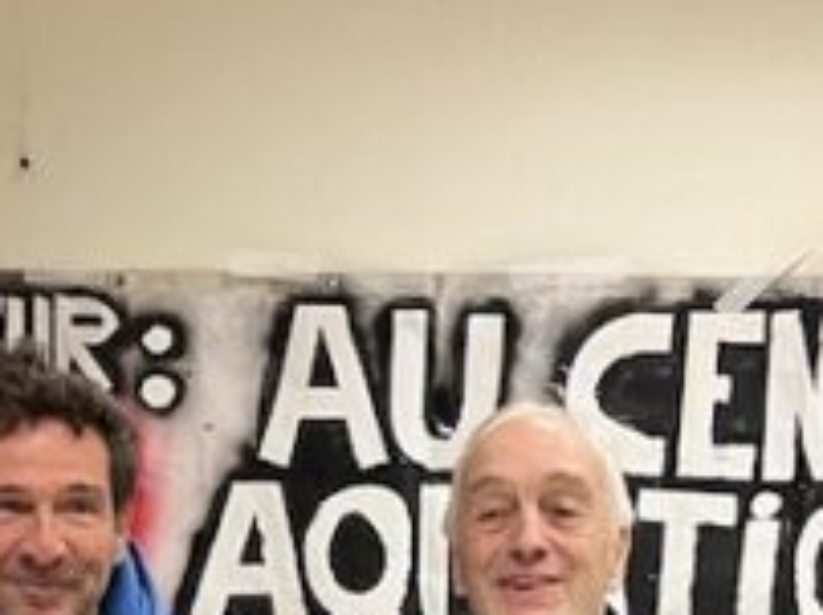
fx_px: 2351
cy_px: 1063
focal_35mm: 99
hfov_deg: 19.9
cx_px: 412
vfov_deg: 13.5
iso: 125
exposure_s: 1/50
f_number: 1.6
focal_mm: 5.1
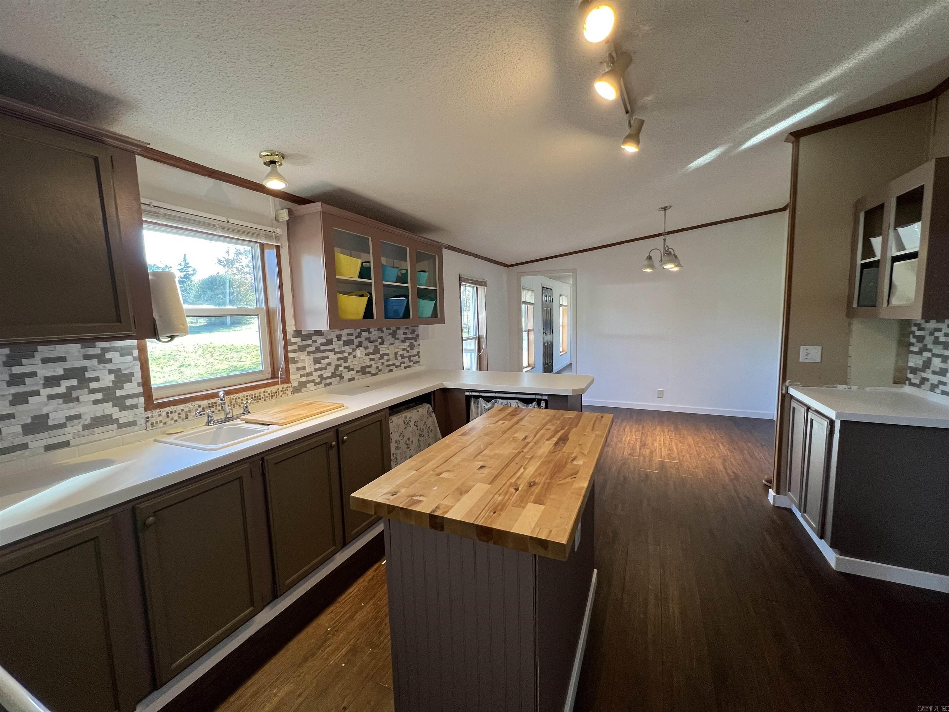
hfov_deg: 106.2
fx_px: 356
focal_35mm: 13
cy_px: 356
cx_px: 474
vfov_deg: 89.9
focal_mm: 1.57
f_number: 1.8
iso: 250
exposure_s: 1/120
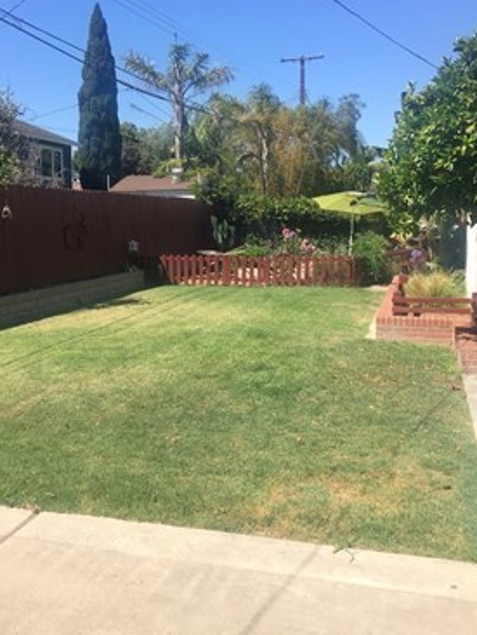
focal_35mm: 38
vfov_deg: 48.9
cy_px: 288
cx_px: 213
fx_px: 697
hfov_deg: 37.7
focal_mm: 4.15
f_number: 2.2
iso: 25
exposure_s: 1/620
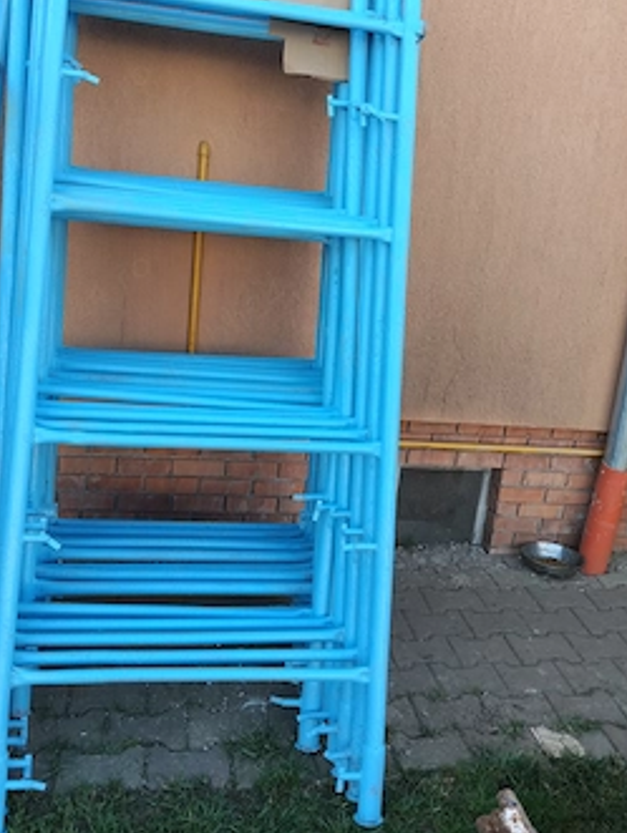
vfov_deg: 52.4
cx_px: 335
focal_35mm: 35
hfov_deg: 40.7
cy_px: 357
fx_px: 844
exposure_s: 1/138
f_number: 1.8
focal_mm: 4.22
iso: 50
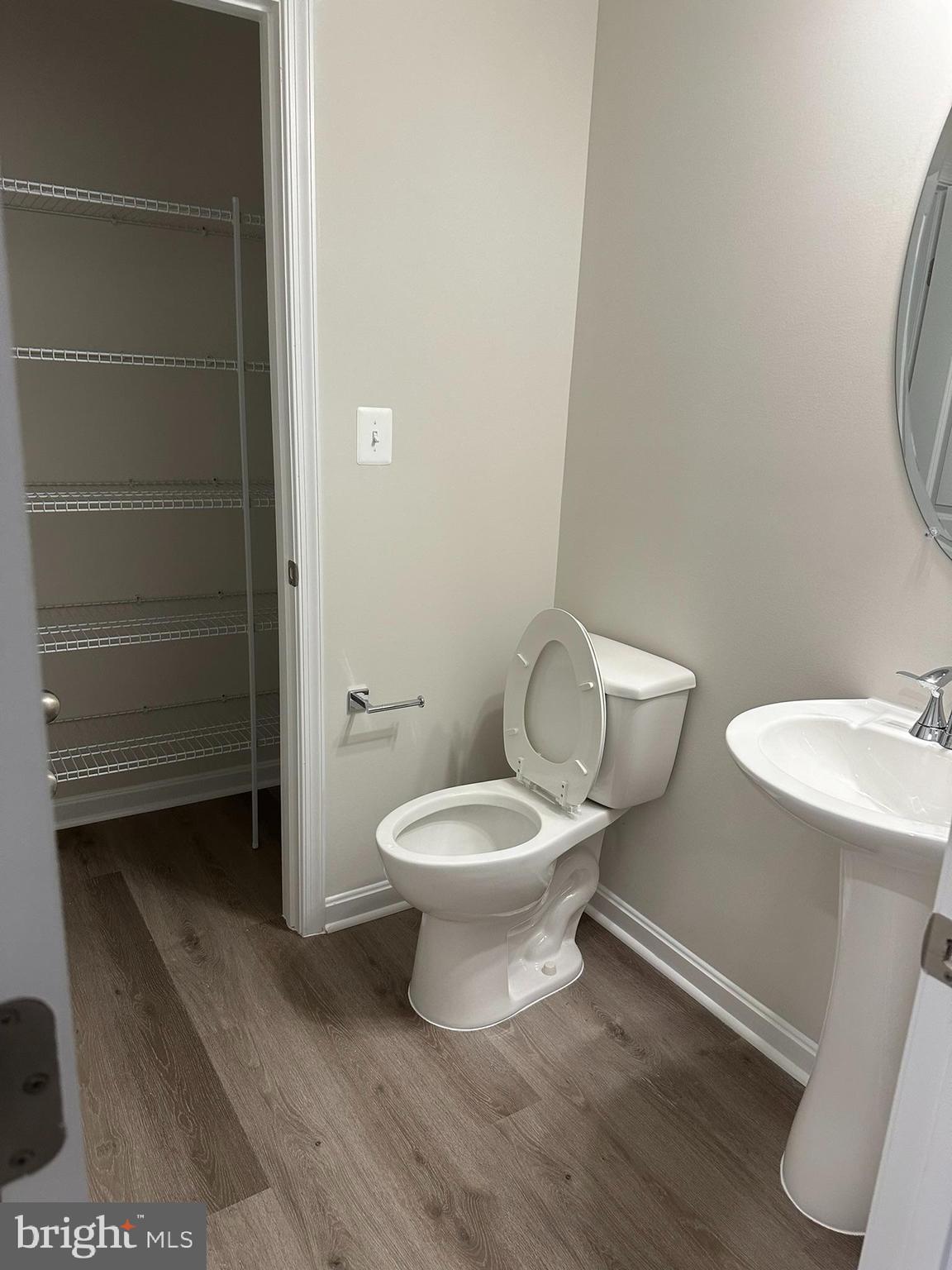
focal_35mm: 24
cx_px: 476
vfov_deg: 71.6
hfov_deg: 56.8
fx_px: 880
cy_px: 635
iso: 250
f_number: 1.78
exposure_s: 1/120
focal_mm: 6.86
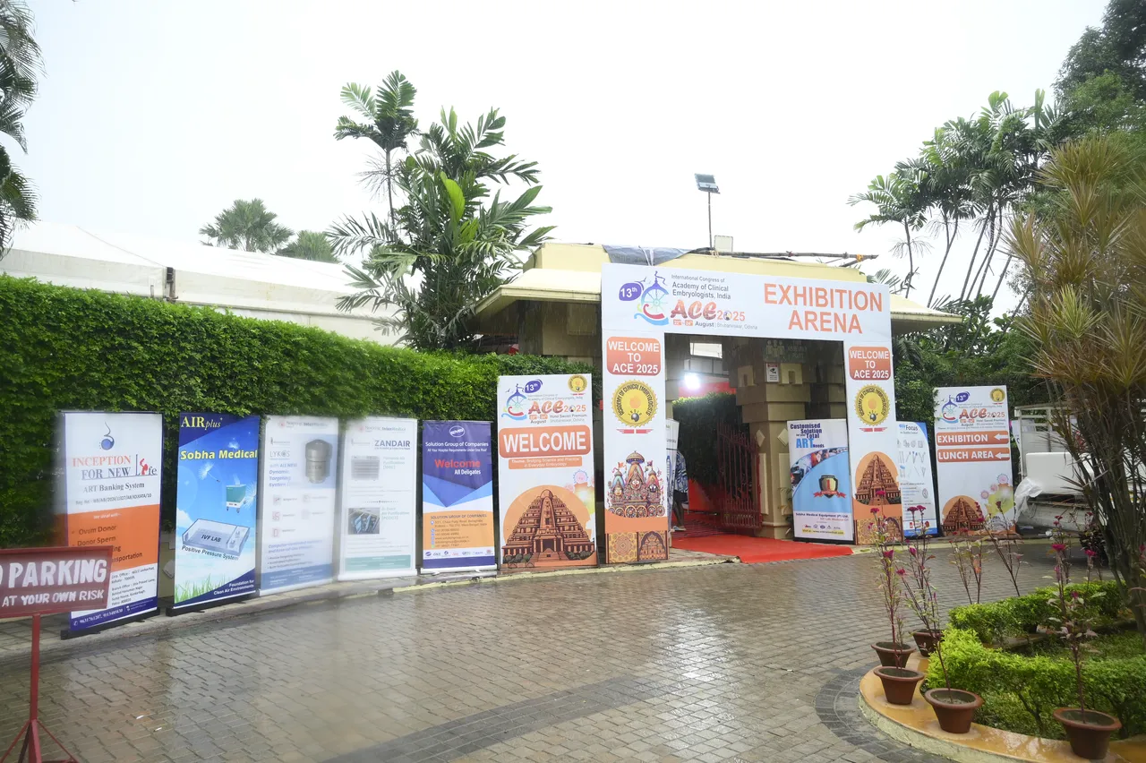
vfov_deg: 53.1
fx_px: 764
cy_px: 382
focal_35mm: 24
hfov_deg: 73.8
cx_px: 573
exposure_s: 1/200
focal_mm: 24
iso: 640
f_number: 4
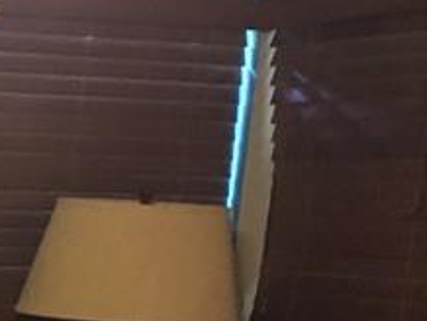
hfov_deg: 12.6
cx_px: -451
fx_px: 1679
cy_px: 544
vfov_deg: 10.4
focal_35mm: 136
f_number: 2.2
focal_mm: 4.15
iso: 160
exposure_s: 1/30
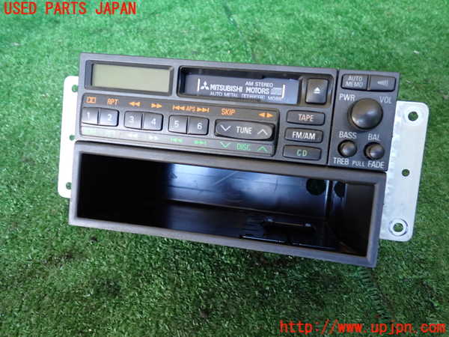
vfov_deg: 46.8
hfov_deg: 60.0
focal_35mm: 30
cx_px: 224
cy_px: 168
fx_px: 389
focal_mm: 5.4
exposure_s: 1/50
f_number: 2.3
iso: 320
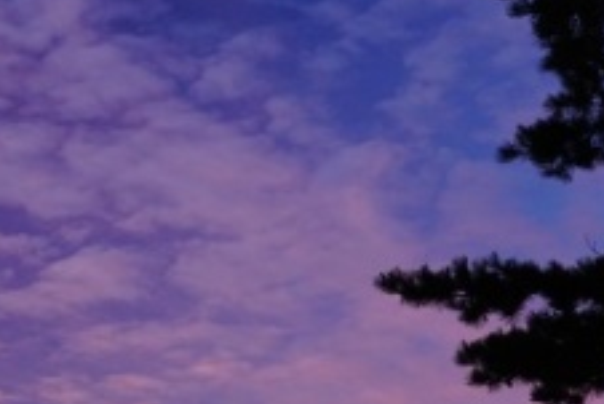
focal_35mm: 85
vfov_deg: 16.1
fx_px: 1427
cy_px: 262
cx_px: 61
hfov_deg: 23.3
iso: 800
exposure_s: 1/20
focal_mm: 24
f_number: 8
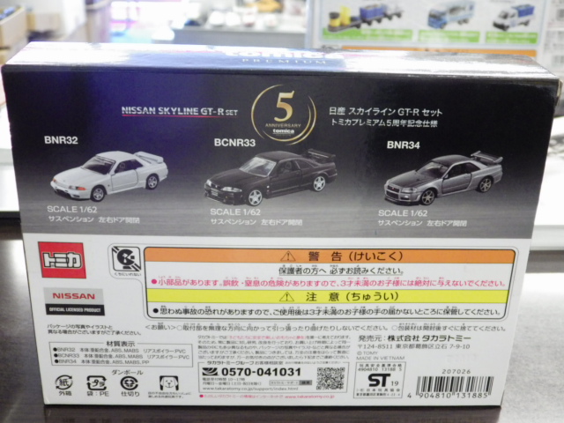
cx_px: 282
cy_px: 212
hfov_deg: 38.2
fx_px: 815
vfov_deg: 29.1
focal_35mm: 50
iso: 800
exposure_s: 1/30
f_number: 3.8
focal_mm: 9
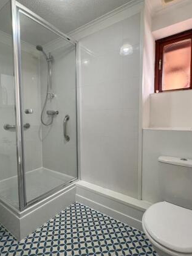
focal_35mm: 18
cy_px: 129
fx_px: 133
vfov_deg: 87.7
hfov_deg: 71.4
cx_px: 87
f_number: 1.8
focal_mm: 1.57
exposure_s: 1/100
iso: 160
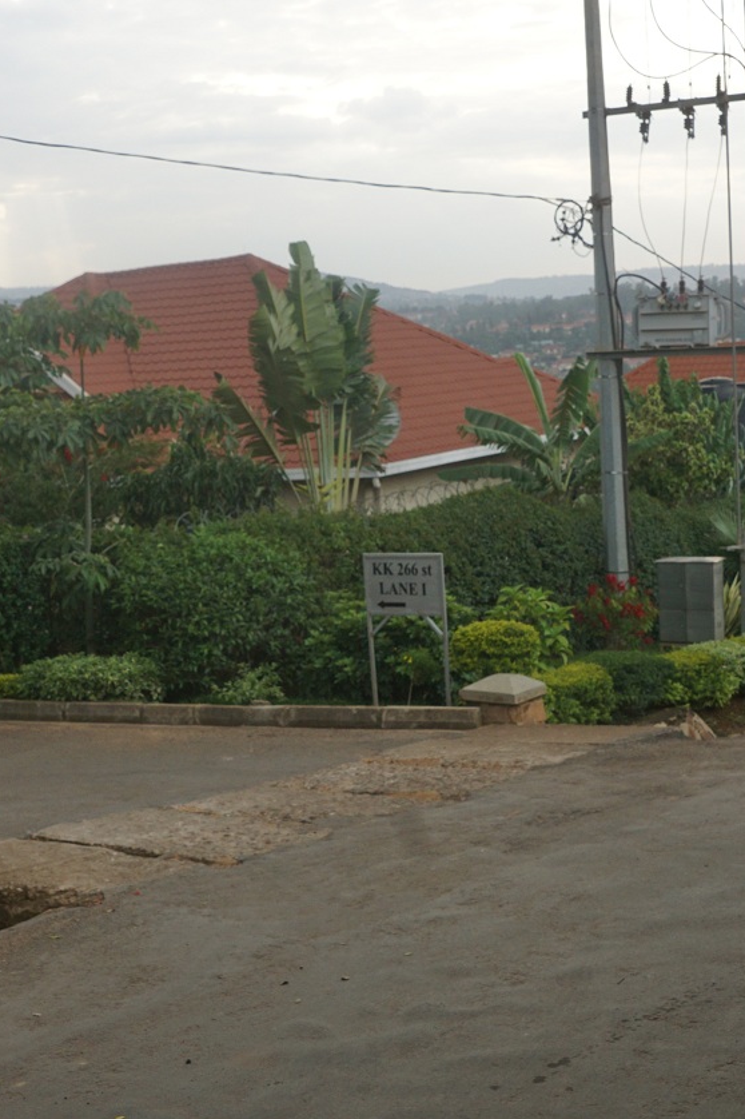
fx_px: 1709
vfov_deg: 36.3
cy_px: 559
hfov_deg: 24.5
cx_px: 286
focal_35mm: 55
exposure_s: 1/100
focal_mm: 24
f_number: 7.1
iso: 200
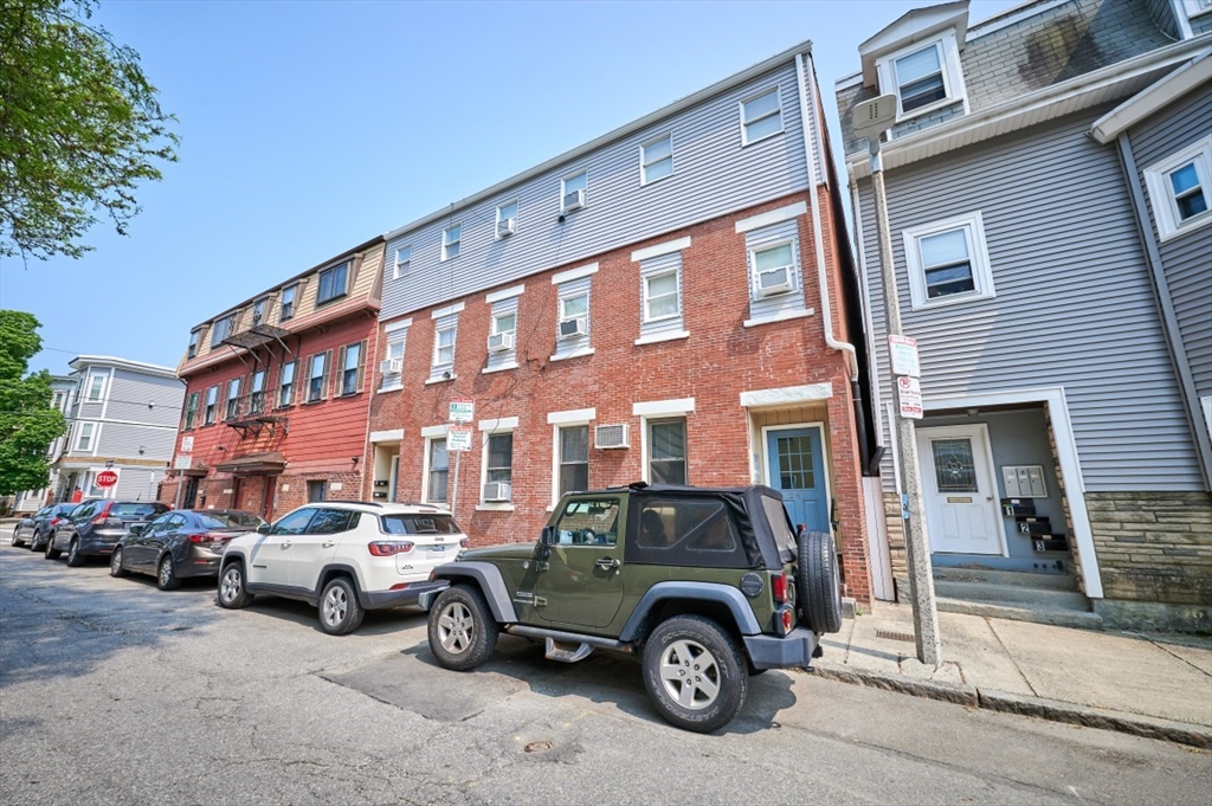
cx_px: 606
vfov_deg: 81.1
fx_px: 471
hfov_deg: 104.3
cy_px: 403
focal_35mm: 14
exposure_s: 1/500
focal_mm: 14
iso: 200
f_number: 8
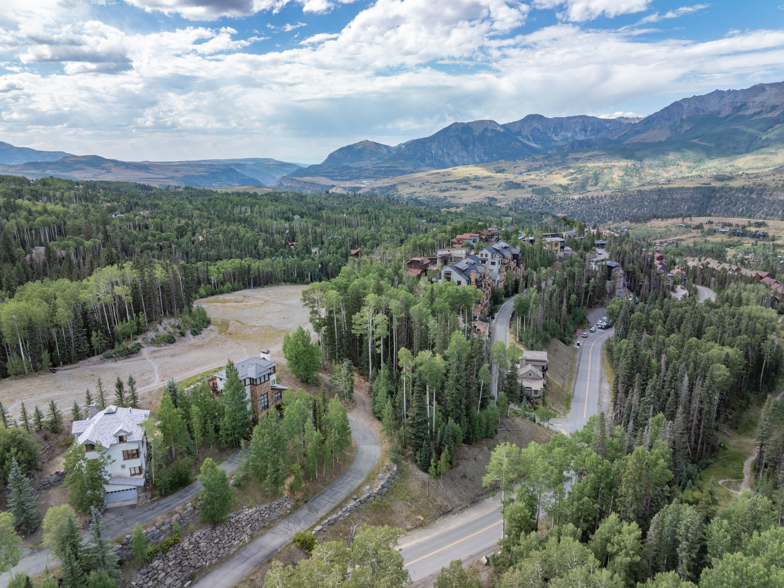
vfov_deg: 56.8
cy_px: 294
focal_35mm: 24
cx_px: 392
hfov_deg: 71.6
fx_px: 543
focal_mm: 12.29
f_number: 11
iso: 100
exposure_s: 1/120
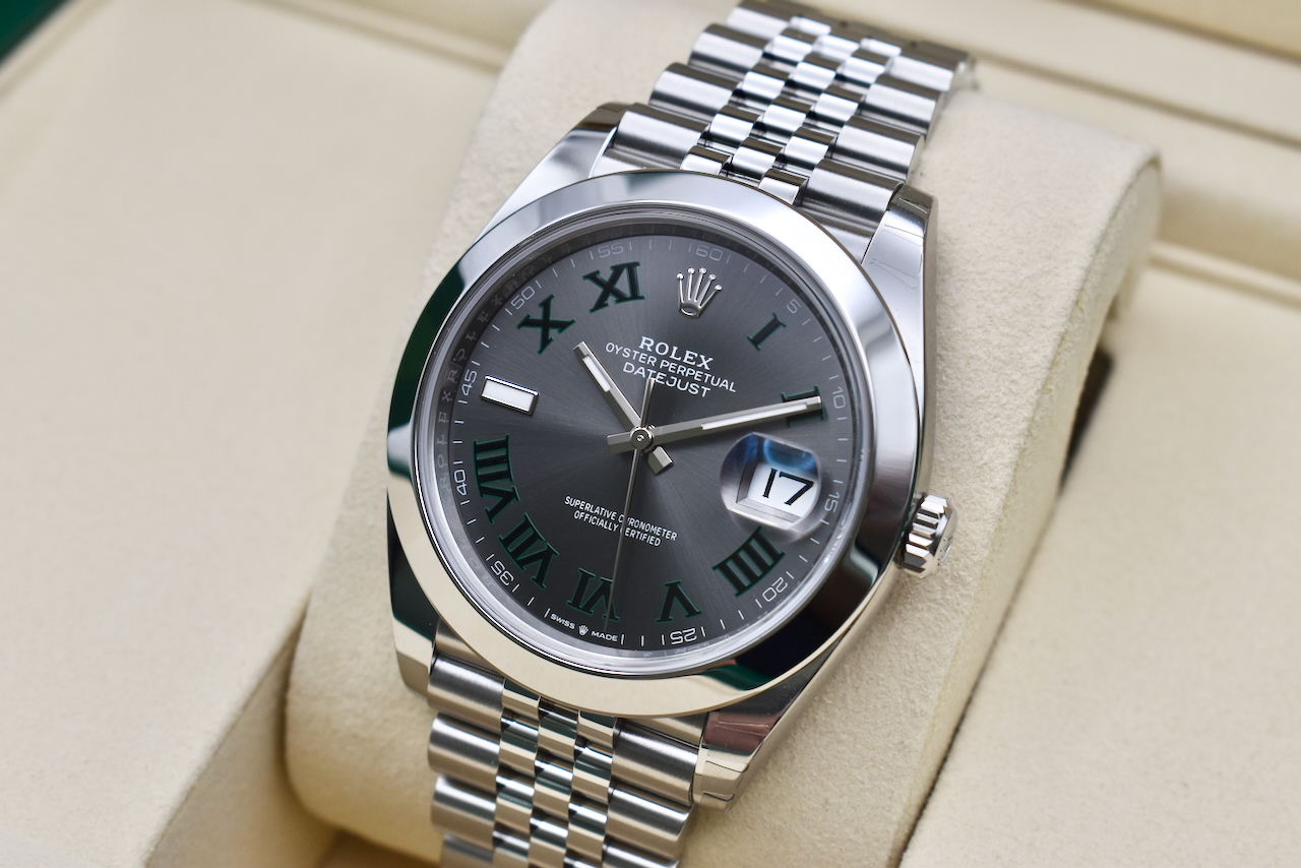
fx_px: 2602
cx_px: 650
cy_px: 434
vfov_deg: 18.9
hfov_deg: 28.1
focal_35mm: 72
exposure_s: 1/125
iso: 400
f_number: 8
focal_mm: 48
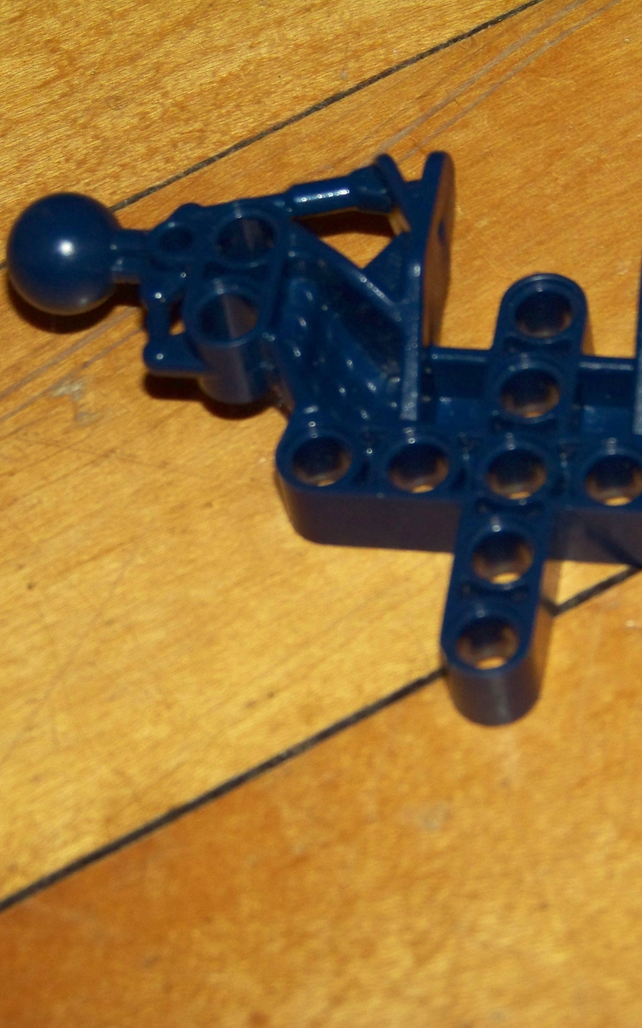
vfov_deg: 15.4
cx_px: 512
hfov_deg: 9.6
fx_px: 3808
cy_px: 514
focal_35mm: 136
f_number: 3.2
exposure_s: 1/30
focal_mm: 16.2
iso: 200
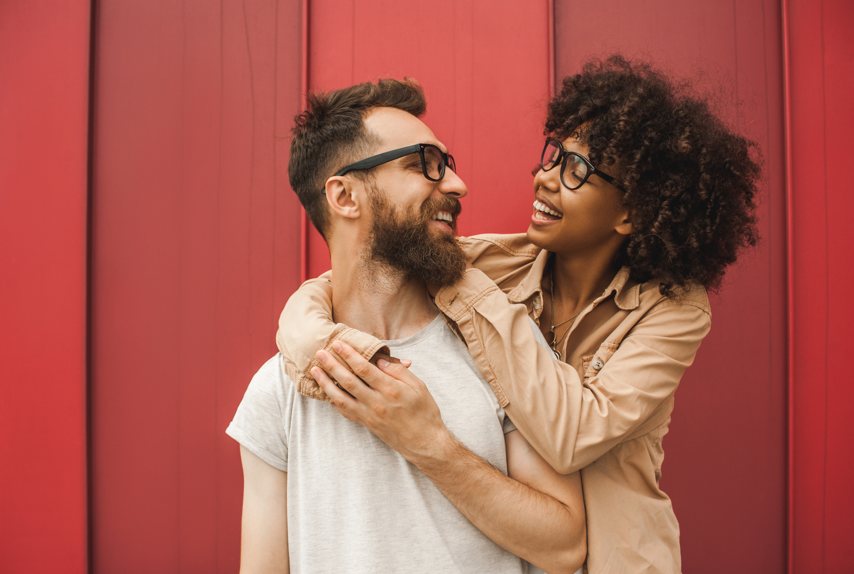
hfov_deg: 54.3
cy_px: 287
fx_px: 832
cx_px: 427
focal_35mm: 35
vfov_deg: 38.1
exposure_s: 1/1600
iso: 640
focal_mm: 35
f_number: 5
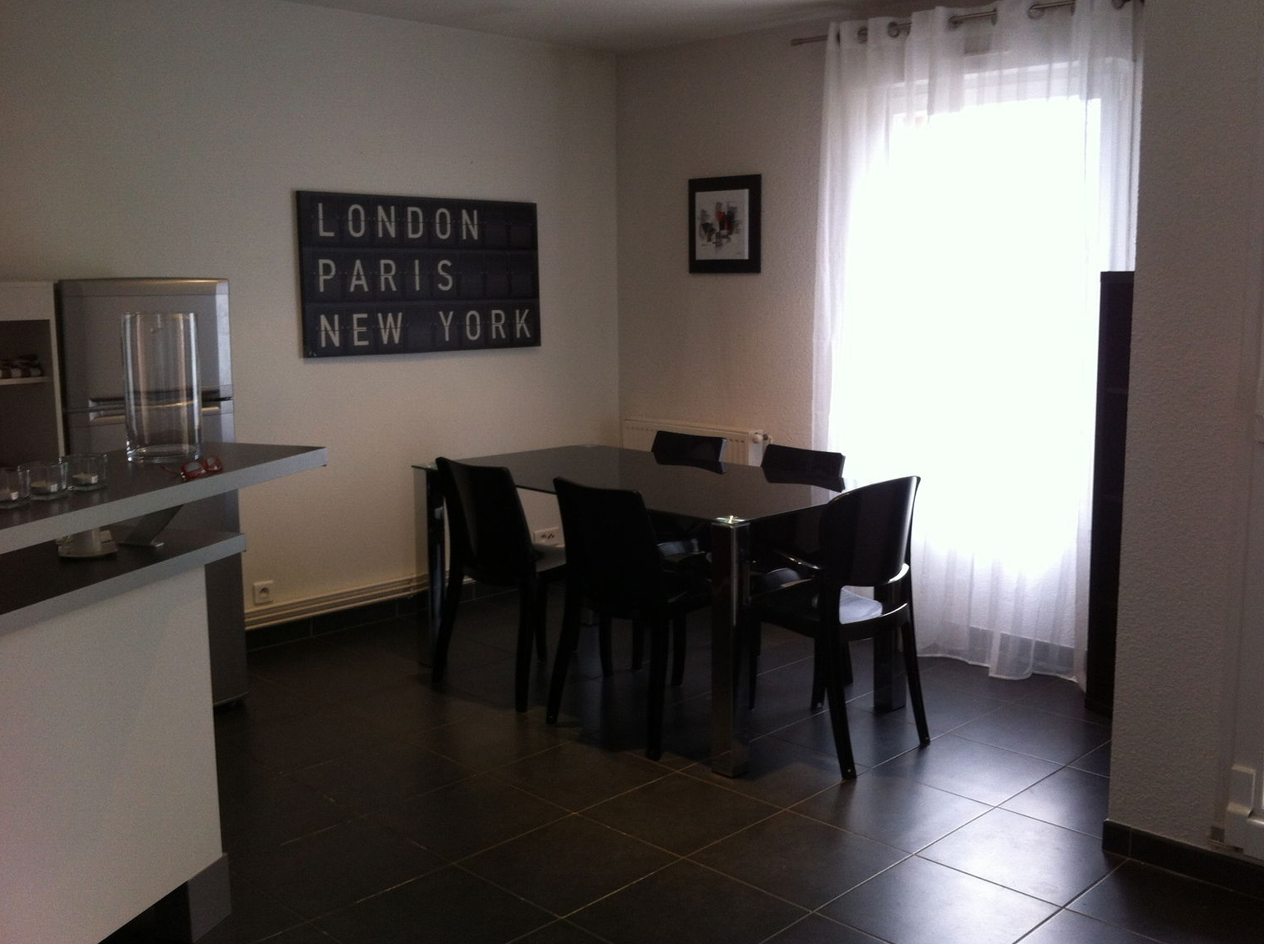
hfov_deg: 50.2
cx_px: 665
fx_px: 1349
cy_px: 456
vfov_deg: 38.5
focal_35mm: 37
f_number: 2.8
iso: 100
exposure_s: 1/15
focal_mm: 3.85
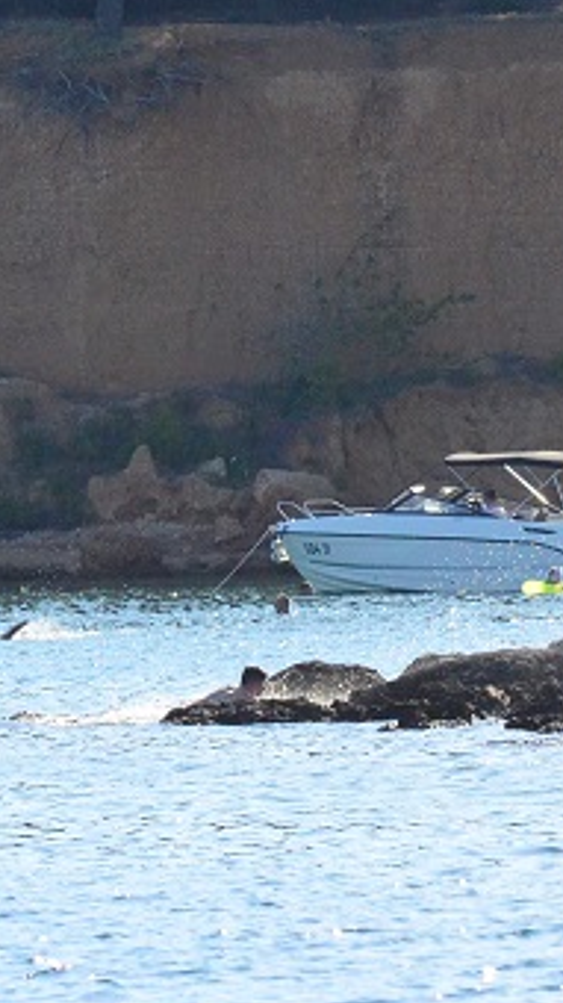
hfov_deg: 2.1
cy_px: 240
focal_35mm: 577
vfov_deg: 3.7
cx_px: 193
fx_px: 15316
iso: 2000
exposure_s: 1/8000
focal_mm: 125
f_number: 5.6
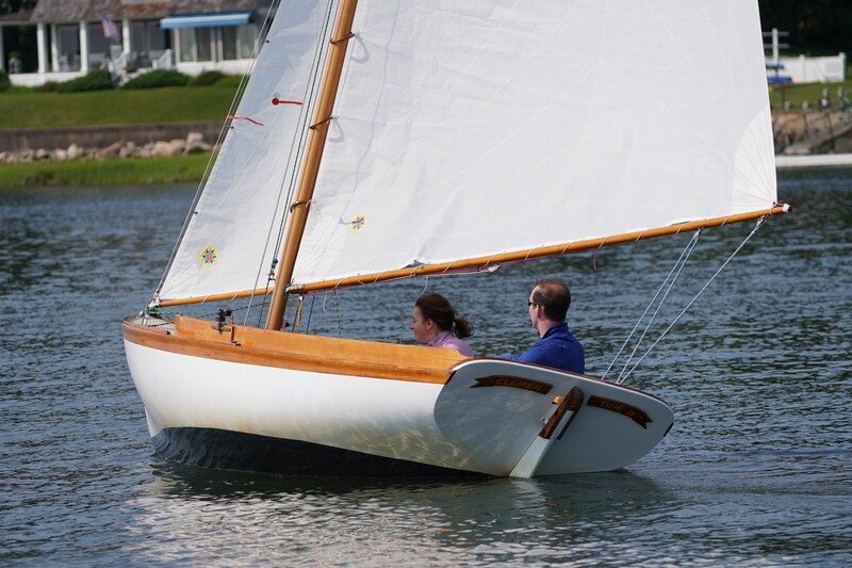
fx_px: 5324
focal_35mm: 225
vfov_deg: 6.1
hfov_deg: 9.2
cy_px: 284
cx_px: 426
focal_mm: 150
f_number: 5
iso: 100
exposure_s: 1/1000
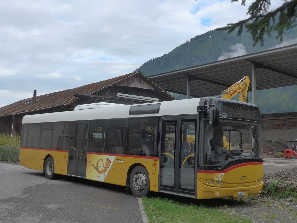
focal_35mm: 44
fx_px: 378
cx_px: 148
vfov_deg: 32.9
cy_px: 112
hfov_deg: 42.9
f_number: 2.8
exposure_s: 1/800
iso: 160
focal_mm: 9
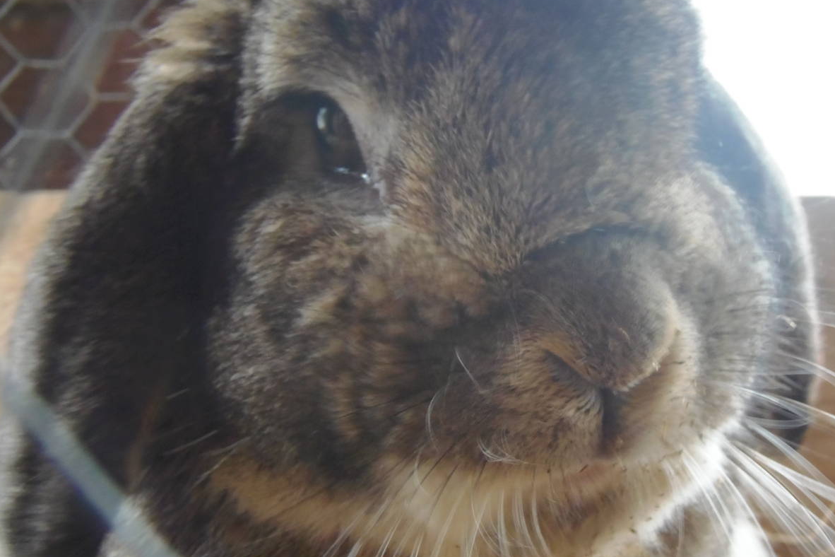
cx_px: 503
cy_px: 261
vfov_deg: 19.7
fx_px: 1600
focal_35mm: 69
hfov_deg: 29.2
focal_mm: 9.1
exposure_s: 1/20
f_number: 3.8
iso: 200
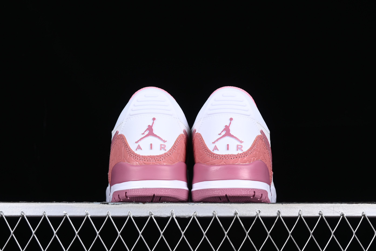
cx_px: 188
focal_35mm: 72
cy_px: 126
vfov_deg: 18.9
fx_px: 752
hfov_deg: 28.1
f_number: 8
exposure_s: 1/100
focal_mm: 48
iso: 160
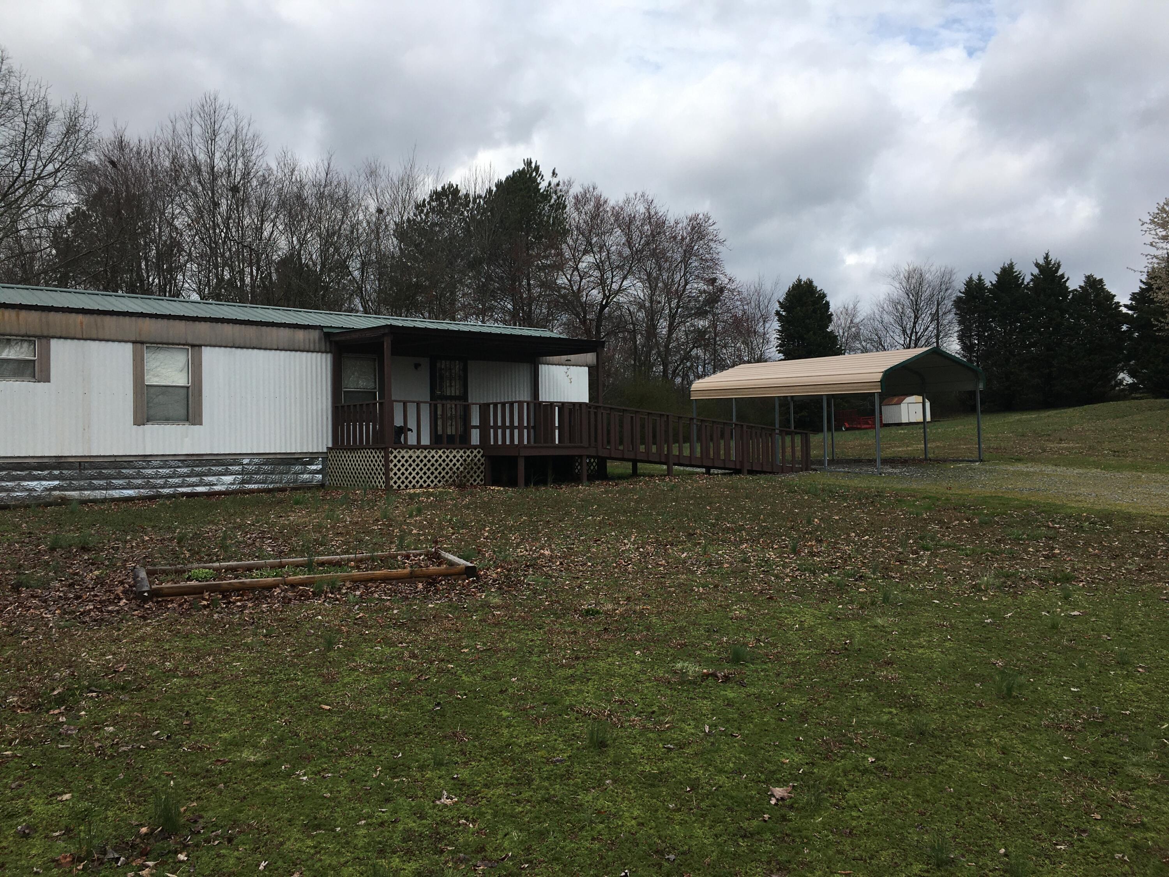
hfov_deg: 61.7
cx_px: 584
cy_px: 438
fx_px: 979
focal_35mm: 29
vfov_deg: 48.2
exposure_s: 1/1570
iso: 25
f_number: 2.2
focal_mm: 4.15
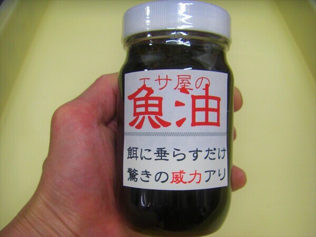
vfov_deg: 37.7
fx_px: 347
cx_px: 158
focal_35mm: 38
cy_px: 118
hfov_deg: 49.0
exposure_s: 1/50
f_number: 3.4
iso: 200
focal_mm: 6.3
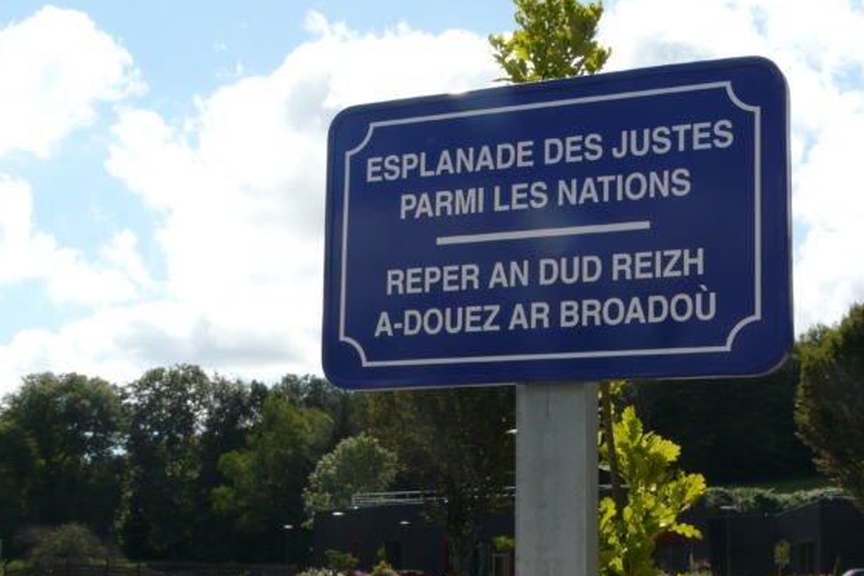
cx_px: 442
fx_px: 1656
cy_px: 325
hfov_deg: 29.2
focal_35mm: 69
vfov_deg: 19.7
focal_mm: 10.2
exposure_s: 1/400
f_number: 6.3
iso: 100
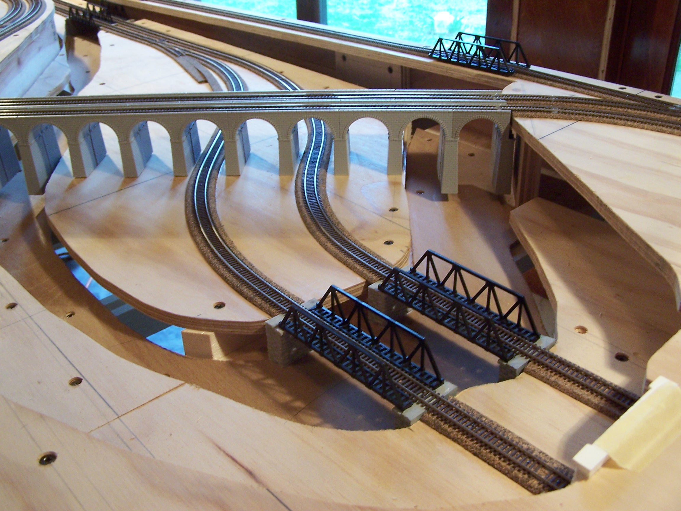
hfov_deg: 49.0
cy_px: 256
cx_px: 340
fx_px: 748
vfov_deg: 37.7
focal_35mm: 38
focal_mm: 6.3
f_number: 2.8
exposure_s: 1/20
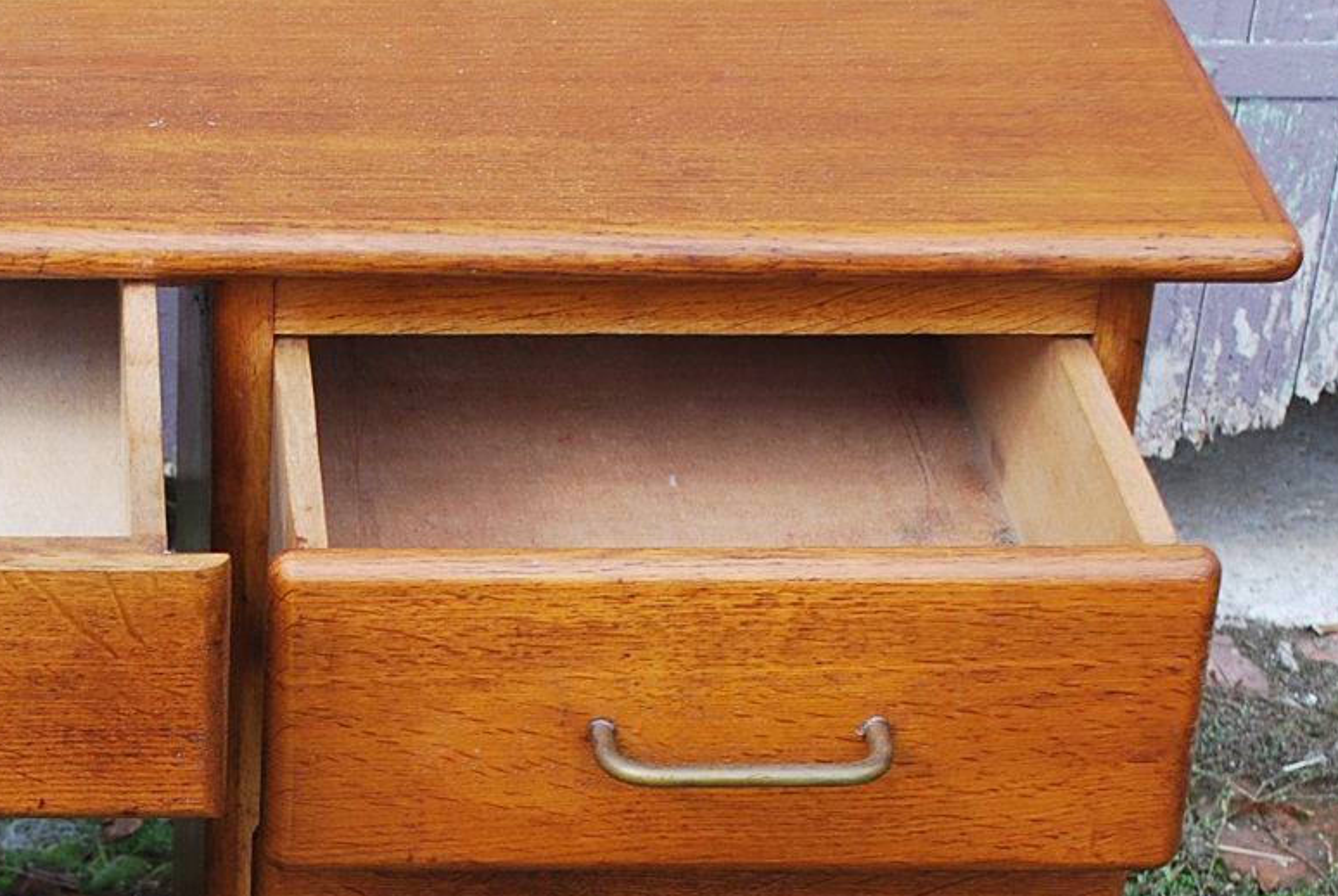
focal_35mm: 120
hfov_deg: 16.7
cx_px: 47
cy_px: 977
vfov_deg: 11.3
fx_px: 4465
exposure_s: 1/100
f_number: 5
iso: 200
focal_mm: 32
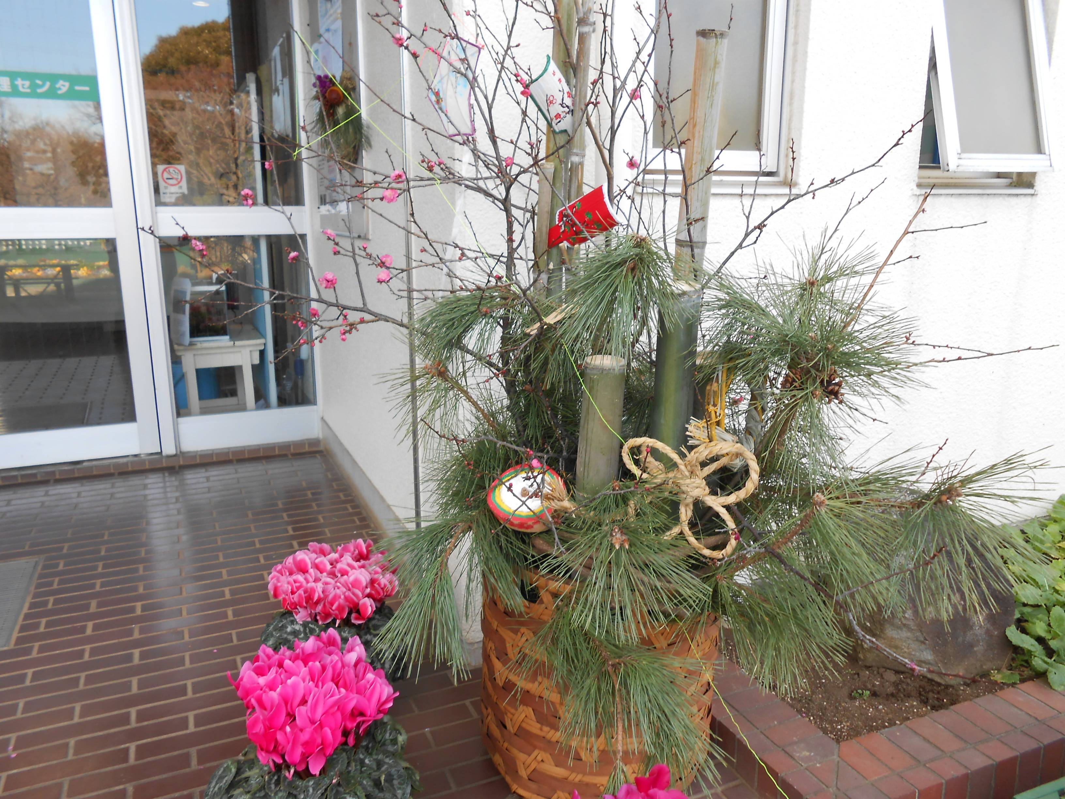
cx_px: 532
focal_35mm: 26
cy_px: 400
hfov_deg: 67.3
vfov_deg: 53.1
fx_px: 800
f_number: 3.5
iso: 80
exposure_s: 1/60
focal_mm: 4.6
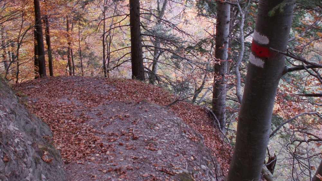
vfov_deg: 30.2
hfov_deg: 51.6
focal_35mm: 39
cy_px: 62
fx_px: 333
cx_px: 160
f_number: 2.8
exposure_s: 1/40
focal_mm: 5.86
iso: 50
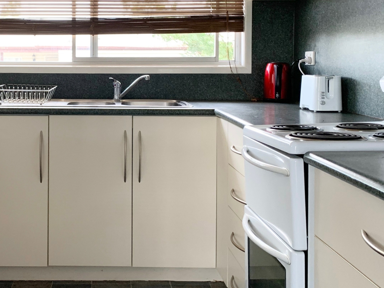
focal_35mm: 49
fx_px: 543
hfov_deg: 38.0
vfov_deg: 29.4
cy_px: 90
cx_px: 100
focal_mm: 4.25
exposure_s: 1/77
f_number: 1.8
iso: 100
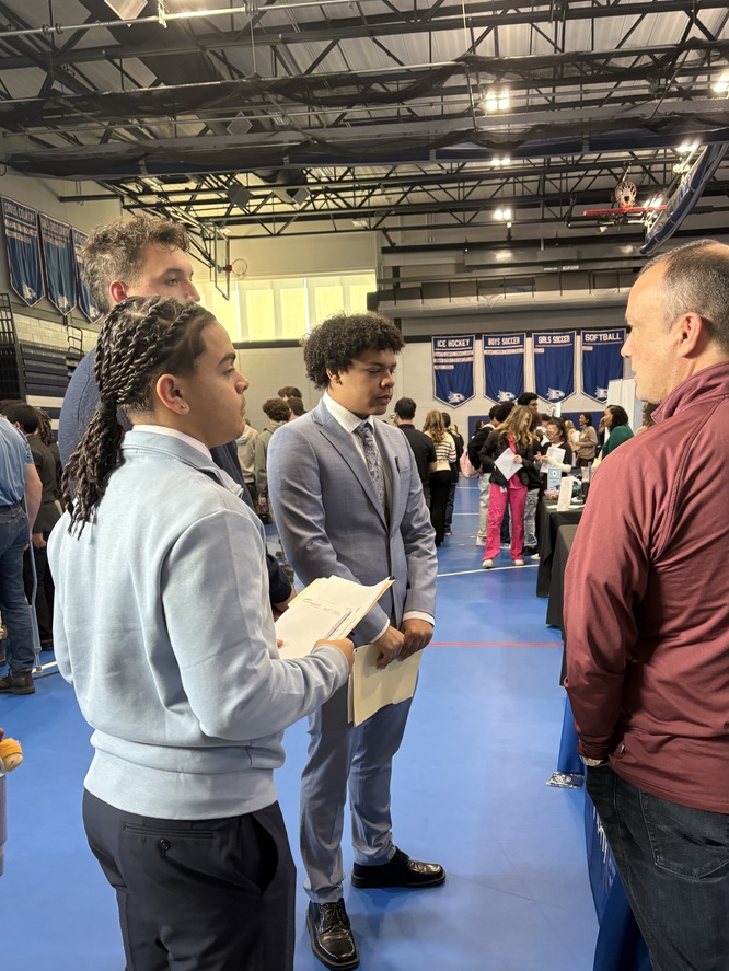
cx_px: 412
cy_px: 551
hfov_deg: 46.7
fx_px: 842
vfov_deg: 59.7
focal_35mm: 30
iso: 250
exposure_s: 1/60
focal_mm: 5.96
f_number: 1.6
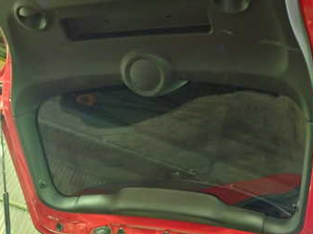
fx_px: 479
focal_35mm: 53
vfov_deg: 27.4
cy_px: 82
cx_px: 153
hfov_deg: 36.2
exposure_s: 1/13
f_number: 2.3
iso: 800
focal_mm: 5.4
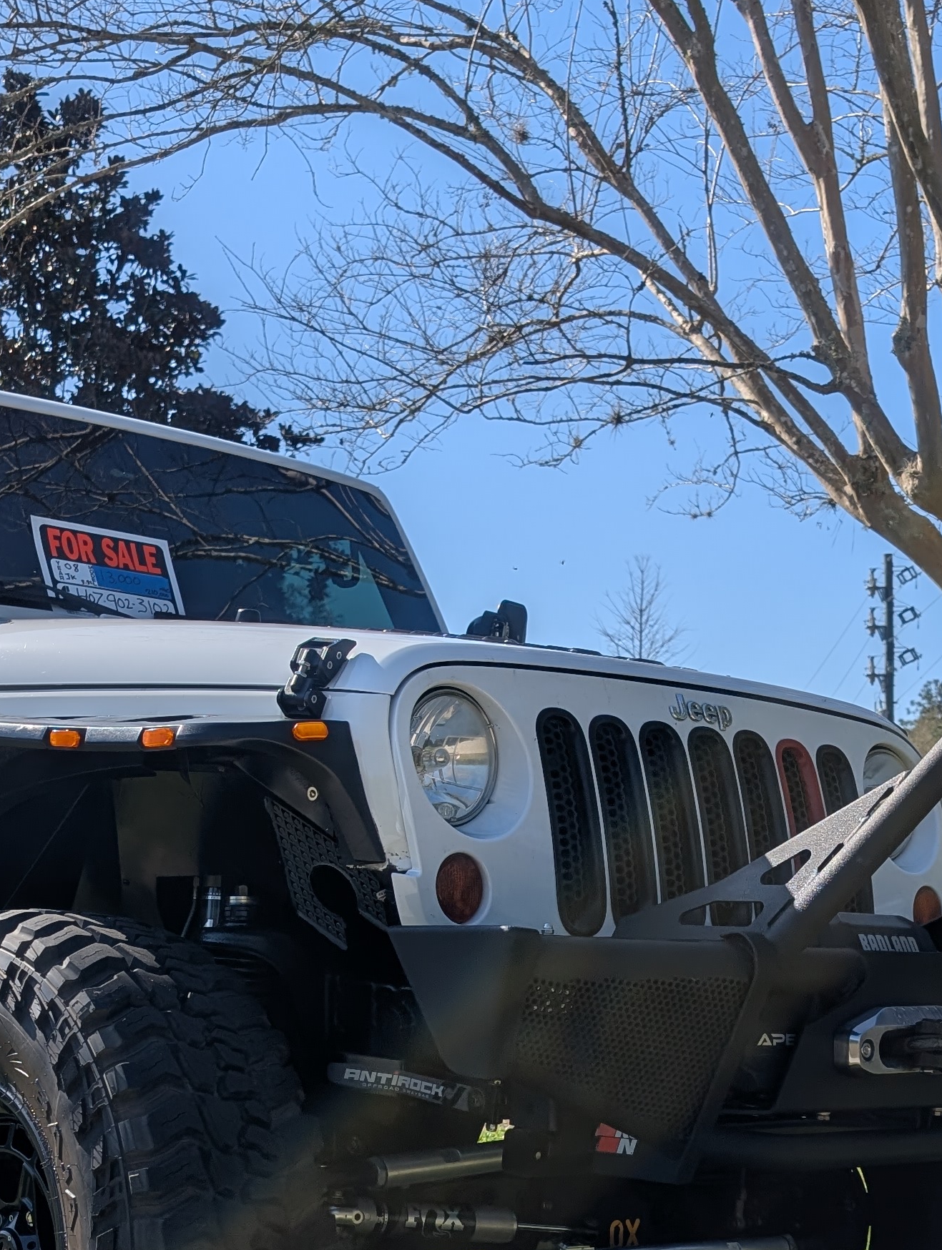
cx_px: 302
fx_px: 2027
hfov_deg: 26.0
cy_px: 883
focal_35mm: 56
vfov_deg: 33.8
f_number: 1.68
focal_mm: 6.9
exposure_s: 1/1393
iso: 20
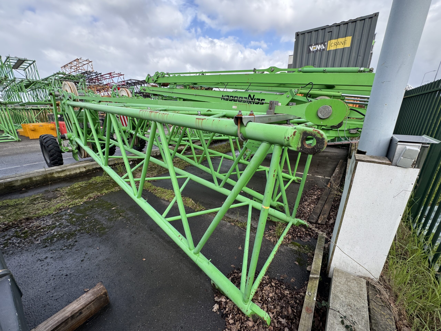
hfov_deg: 102.1
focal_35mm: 14
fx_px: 178
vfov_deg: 85.7
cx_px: 220
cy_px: 166
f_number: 2.2
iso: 40
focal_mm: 2.22
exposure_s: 1/384
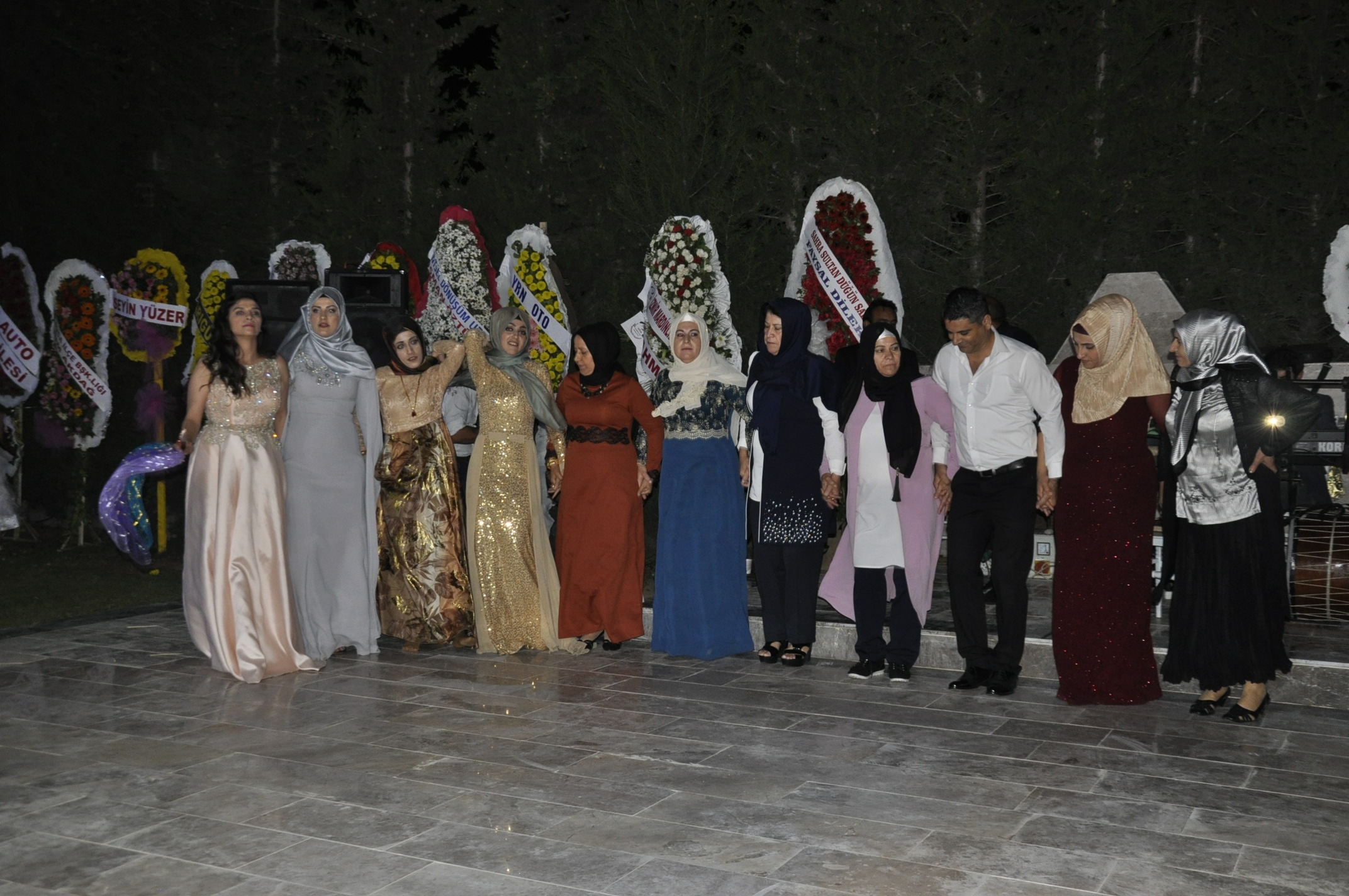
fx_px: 1403
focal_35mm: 38
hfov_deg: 51.3
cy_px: 448
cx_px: 674
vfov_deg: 35.4
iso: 800
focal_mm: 25
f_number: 4
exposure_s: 1/60
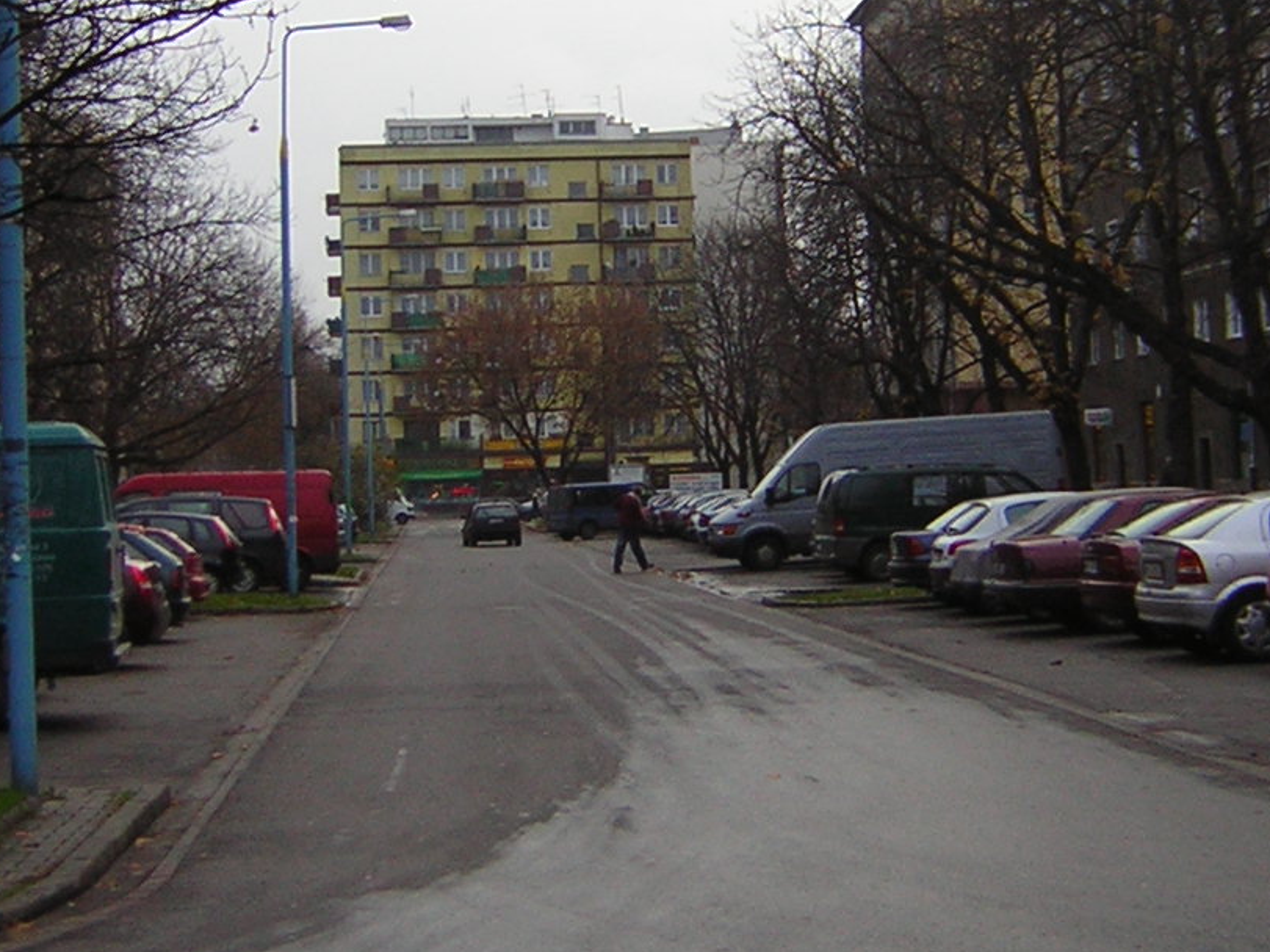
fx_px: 2604
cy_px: 359
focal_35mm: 71
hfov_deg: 27.3
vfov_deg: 20.7
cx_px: 780
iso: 50
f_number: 2.6
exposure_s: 1/437
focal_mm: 4.7
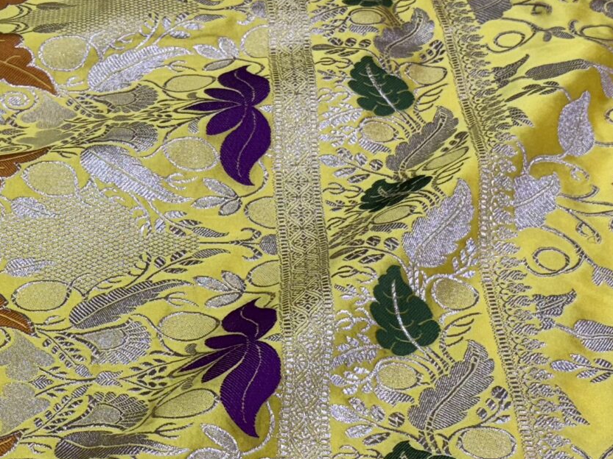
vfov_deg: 18.3
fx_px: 1417
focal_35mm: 80
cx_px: 117
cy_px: 350
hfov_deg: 24.0
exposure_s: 1/100
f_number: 1.6
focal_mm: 5.96
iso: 64
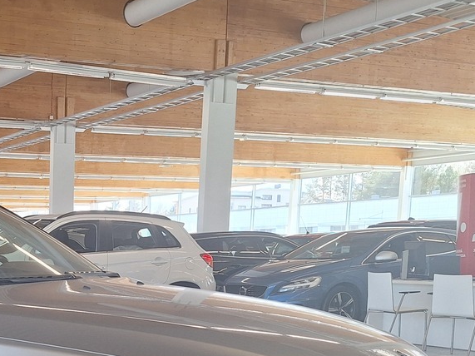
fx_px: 796
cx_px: -42
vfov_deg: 23.7
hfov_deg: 30.0
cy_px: 387
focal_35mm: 58
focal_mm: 5.54
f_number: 1.8
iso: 40
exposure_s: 1/192
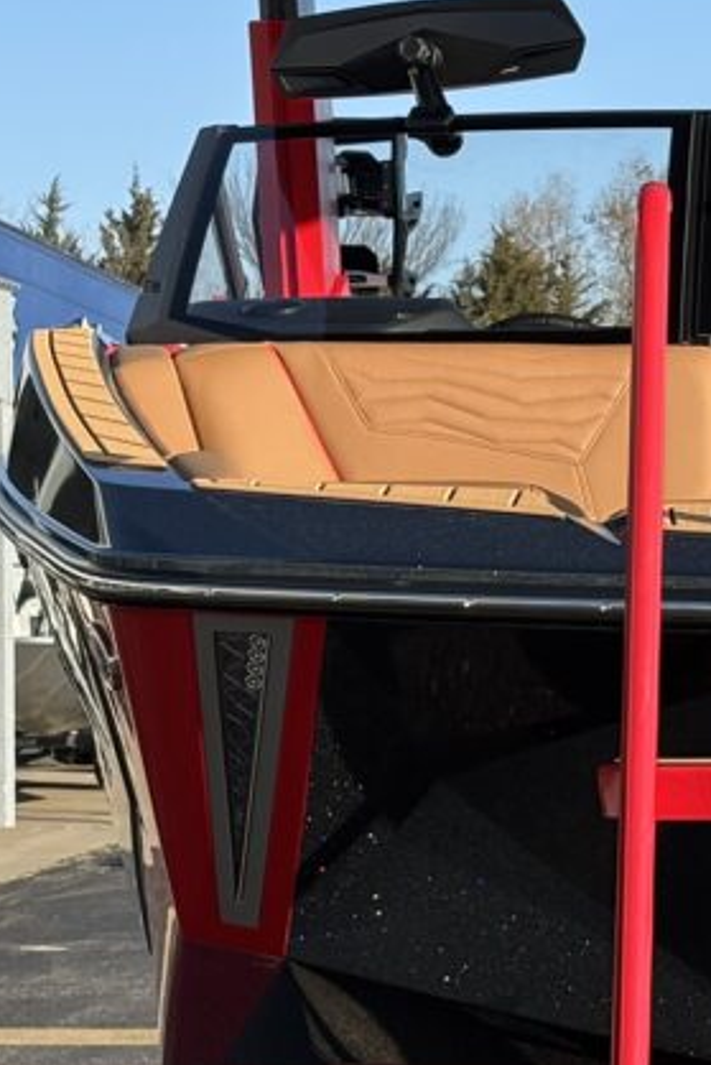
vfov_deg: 14.9
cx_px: 952
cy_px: 466
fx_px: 4085
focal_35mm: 138
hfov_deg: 9.7
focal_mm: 5.96
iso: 32
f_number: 1.6
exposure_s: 1/1667
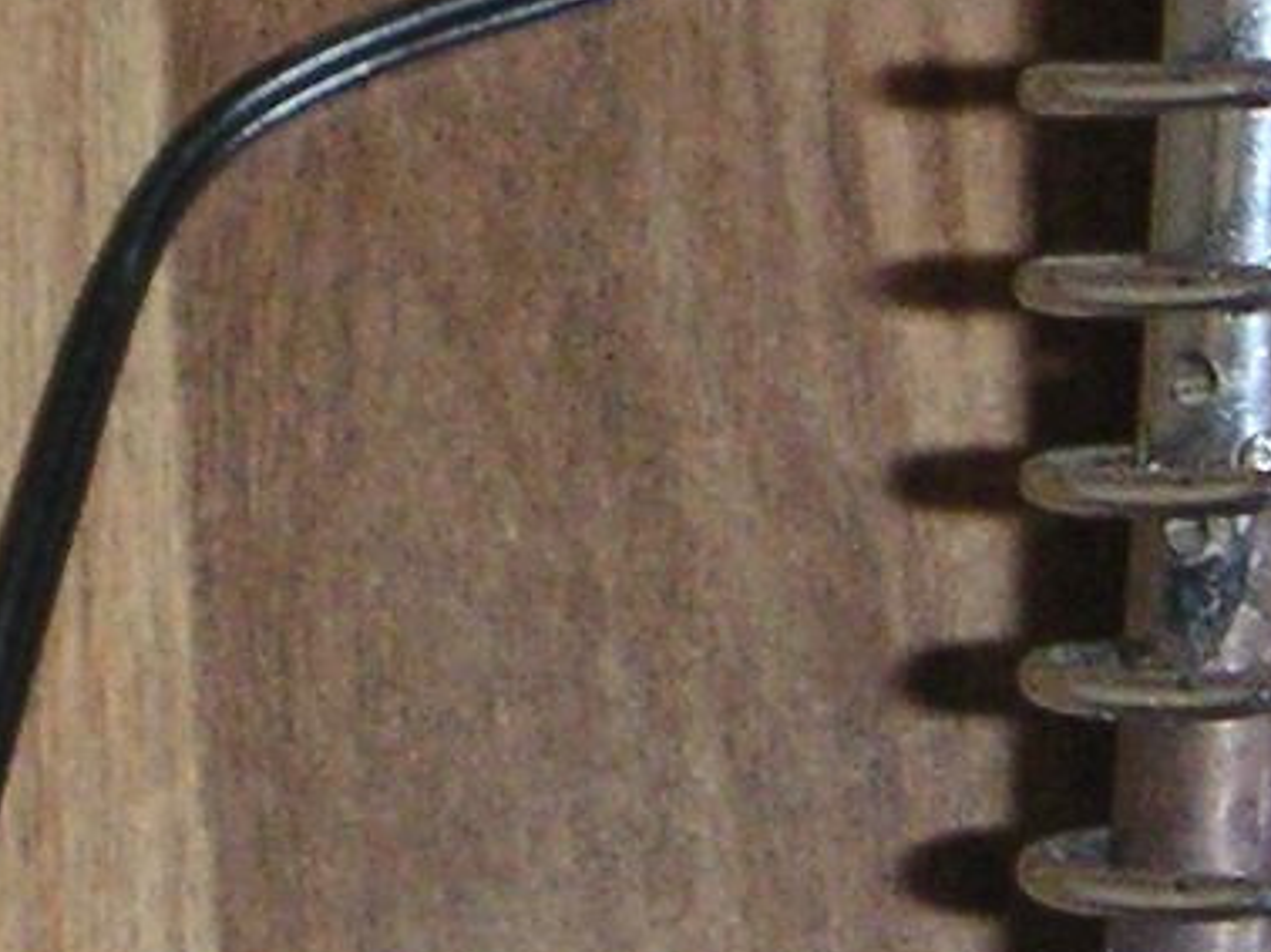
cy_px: -505
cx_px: 1042
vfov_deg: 6.0
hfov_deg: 8.1
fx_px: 8953
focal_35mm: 244
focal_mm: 7
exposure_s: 1/45
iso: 160
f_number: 2.9
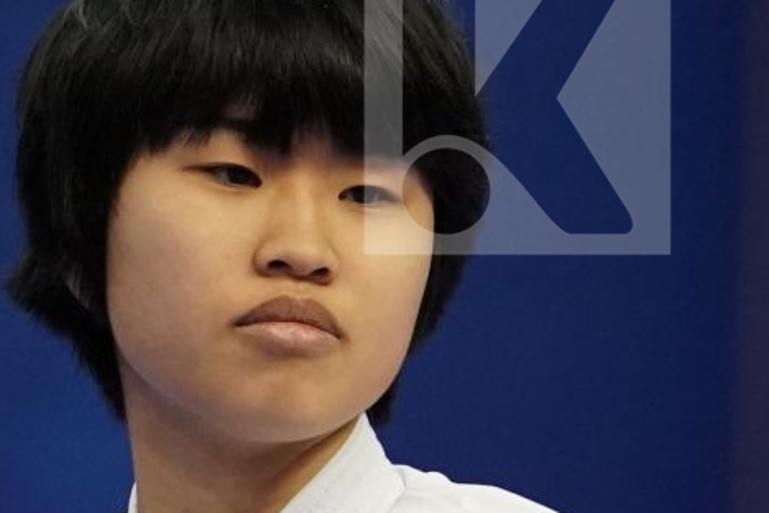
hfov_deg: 2.0
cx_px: 518
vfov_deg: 1.3
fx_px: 22257
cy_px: 687
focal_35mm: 1042
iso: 3200
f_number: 2.8
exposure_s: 1/1000
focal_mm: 181
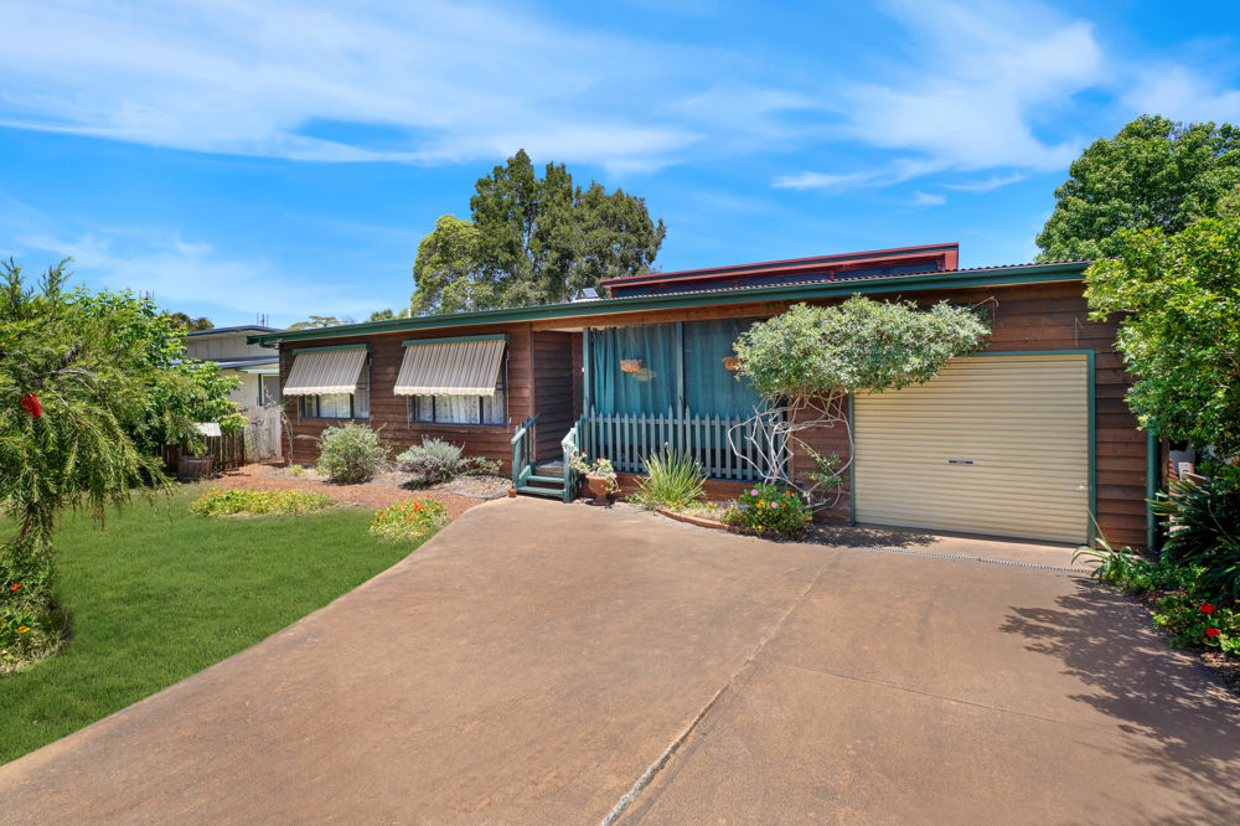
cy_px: 413
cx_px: 620
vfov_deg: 73.7
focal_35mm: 16
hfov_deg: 96.8
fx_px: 551
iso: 100
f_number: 11
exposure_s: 1/160
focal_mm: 16
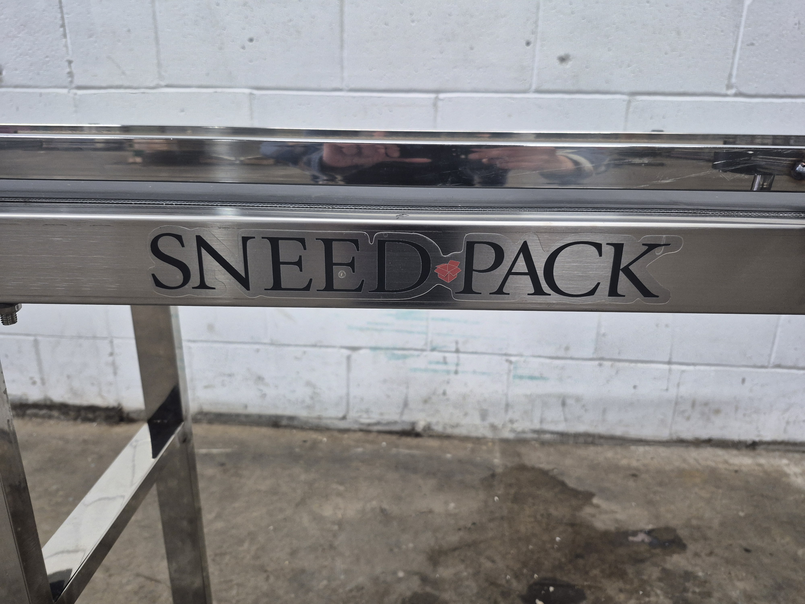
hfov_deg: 73.9
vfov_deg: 58.9
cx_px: 402
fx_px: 535
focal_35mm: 23
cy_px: 302
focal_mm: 5.4
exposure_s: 1/120
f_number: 1.8
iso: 320
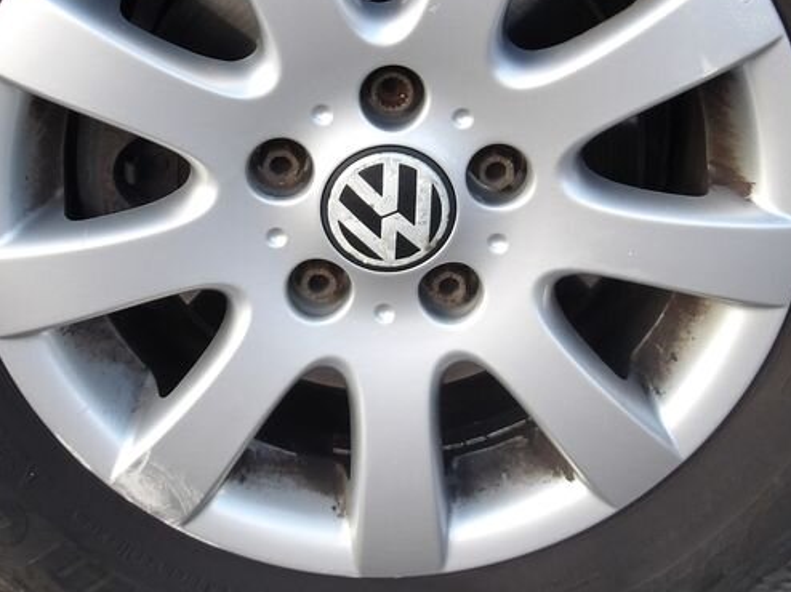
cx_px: 397
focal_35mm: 56
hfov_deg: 34.4
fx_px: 1279
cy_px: 106
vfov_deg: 25.6
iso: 100
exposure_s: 1/87
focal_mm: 4.9
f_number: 3
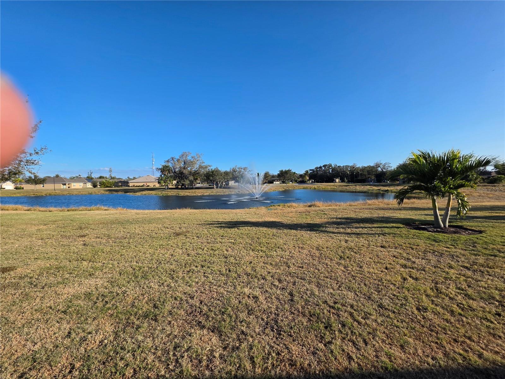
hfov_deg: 106.2
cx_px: 252
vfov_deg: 89.9
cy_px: 190
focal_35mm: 13
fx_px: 190
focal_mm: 2.2
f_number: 1.9
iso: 40
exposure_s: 1/1983
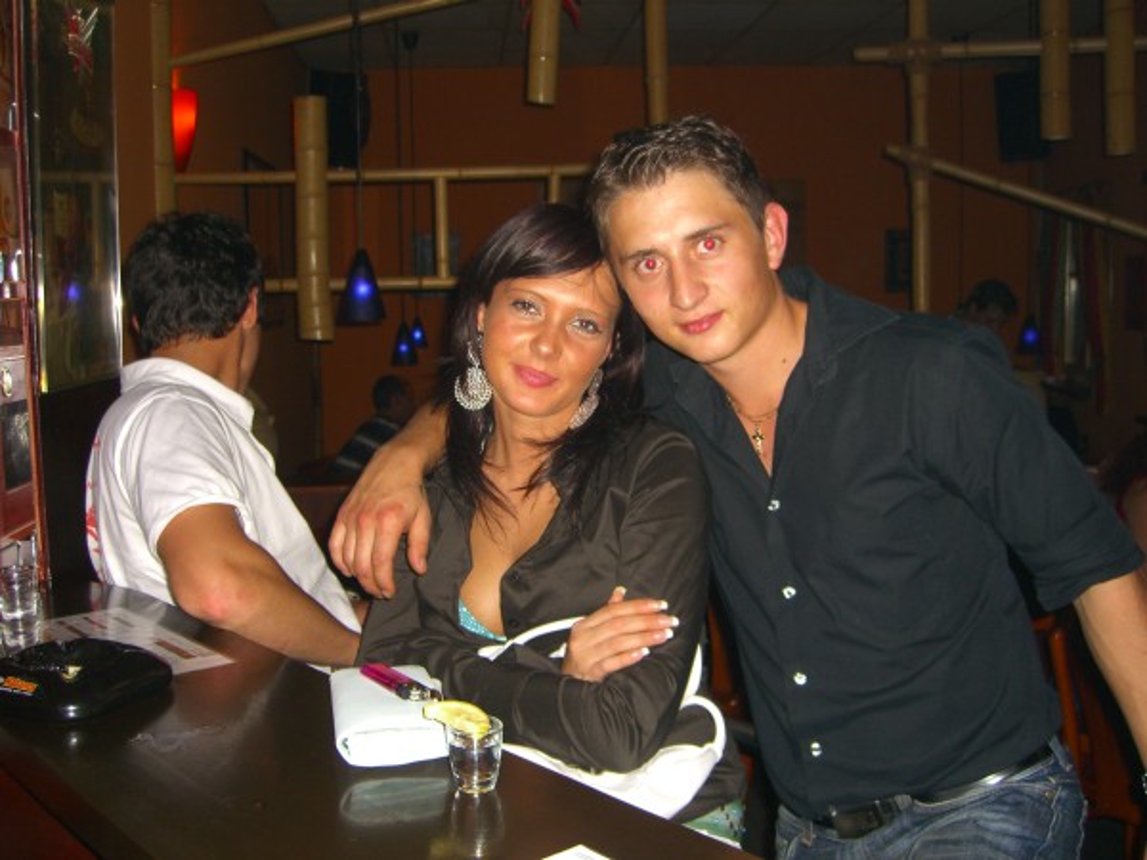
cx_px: 574
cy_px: 430
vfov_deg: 37.7
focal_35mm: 38
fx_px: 1259
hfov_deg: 49.0
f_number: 2.8
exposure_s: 1/60
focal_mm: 7.9
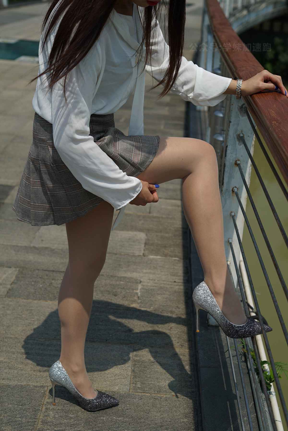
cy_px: 216
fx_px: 599
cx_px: 144
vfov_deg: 39.6
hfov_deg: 27.0
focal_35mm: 50
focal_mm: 50
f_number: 4
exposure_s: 1/2000
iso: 100
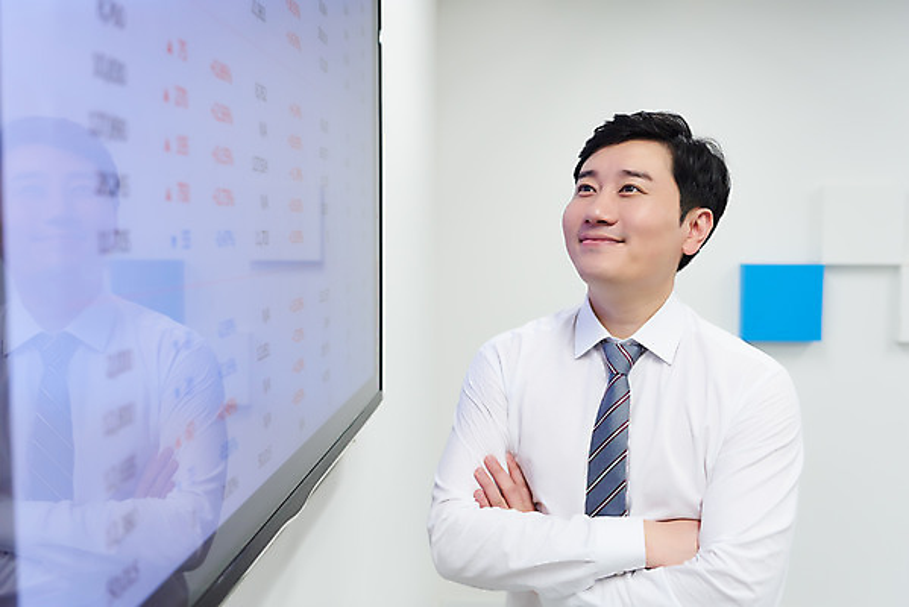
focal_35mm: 36
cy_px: 304
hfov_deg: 53.1
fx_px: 909
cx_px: 454
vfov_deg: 36.9
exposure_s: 1/125
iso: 500
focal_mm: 36
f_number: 3.5
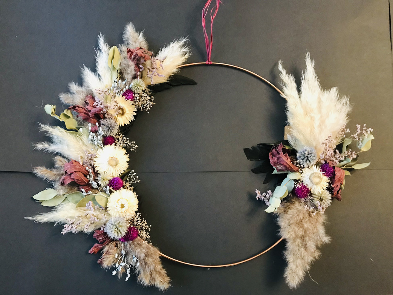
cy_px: 150
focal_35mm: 29
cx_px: 193
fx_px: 329
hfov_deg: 61.7
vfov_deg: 48.2
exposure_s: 1/7
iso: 100
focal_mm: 3.99
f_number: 1.8
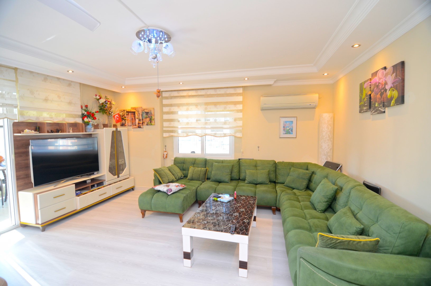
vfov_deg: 71.8
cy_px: 143
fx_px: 197
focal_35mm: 16
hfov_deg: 95.1
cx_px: 216
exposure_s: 1/25
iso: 400
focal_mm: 11
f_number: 2.8
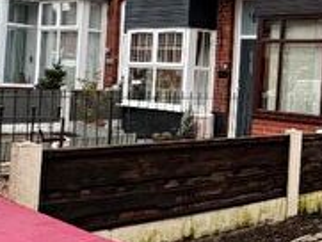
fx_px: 503
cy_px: 88
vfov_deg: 27.0
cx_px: 557
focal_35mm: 54
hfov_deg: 22.9
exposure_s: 1/99
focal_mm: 2.22
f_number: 2.2
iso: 160
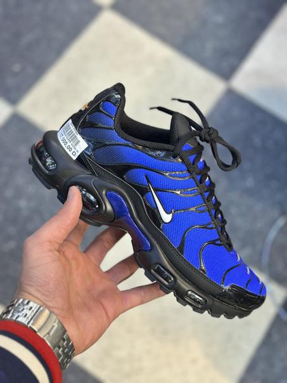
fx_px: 531
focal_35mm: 48
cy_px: 192
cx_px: 144
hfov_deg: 30.3
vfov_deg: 39.7
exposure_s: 1/100
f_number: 1.78
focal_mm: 6.86
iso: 64
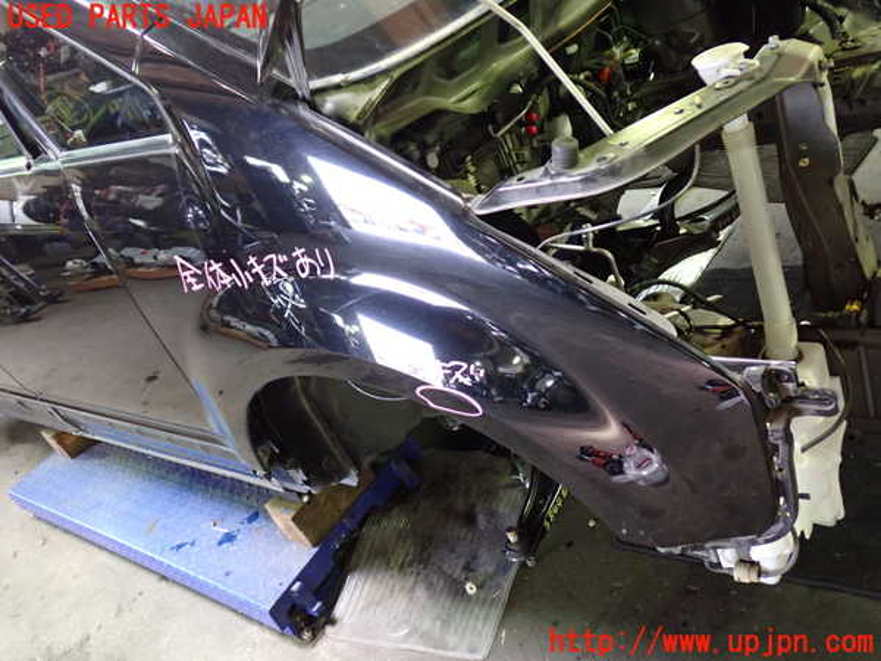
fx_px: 764
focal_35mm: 30
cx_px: 440
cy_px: 330
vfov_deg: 46.8
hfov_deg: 60.0
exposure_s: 1/30
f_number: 2.3
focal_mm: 5.4
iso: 500
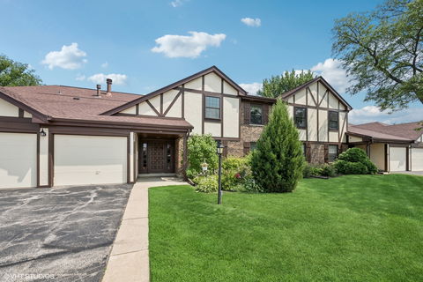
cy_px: 141
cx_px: 212
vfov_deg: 77.3
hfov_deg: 100.4
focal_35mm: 15
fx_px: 176
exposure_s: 1/500
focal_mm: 15
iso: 200
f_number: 9
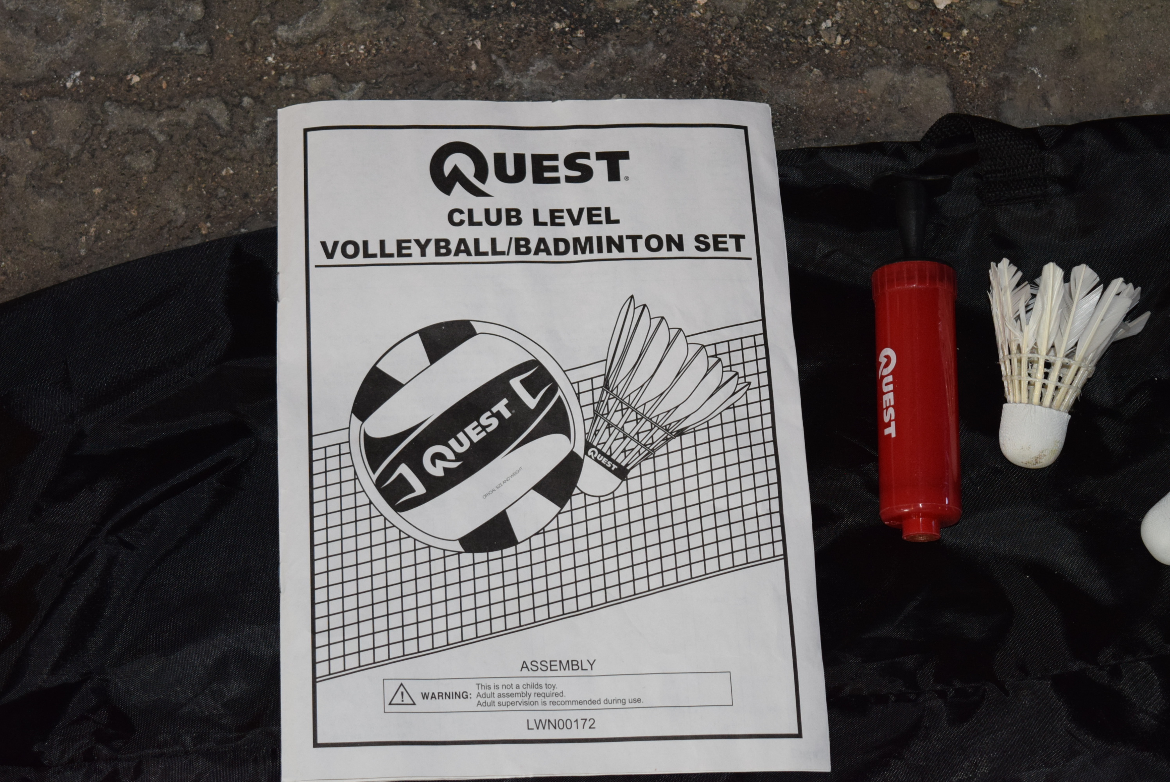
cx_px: 585
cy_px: 391
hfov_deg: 28.1
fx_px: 2342
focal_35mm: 72
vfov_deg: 19.0
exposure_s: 1/60
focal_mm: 48
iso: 1400
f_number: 5.3
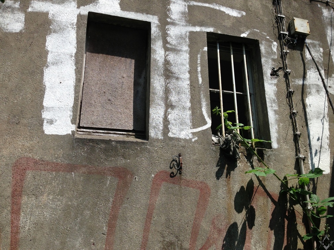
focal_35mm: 33
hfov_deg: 55.4
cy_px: 125
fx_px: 318
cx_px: 167
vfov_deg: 42.9
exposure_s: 1/1466
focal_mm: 4.13
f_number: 2.4
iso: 50
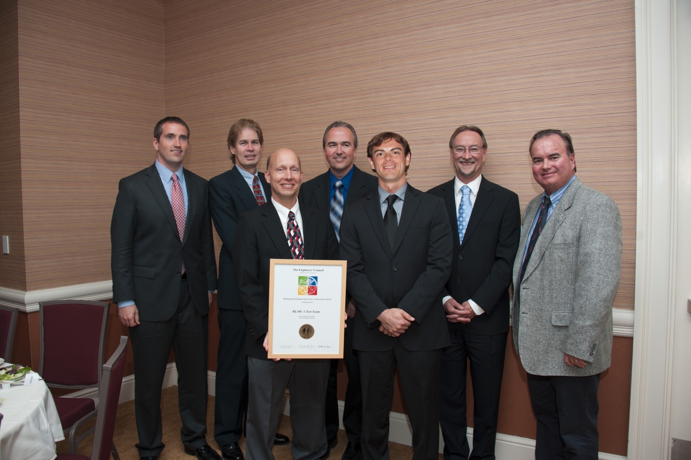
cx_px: 346
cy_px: 230
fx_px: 537
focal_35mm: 28
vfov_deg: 46.4
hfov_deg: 65.5
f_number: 5
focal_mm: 28
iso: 200
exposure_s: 1/60
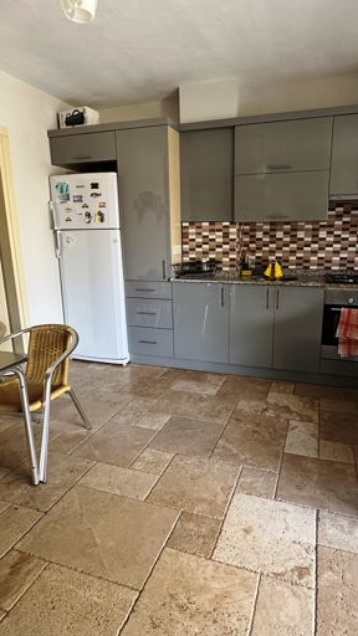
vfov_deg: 83.8
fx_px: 354
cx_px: 208
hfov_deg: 53.3
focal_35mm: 21
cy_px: 314
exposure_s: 1/60
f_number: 2.2
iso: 320
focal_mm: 2.22
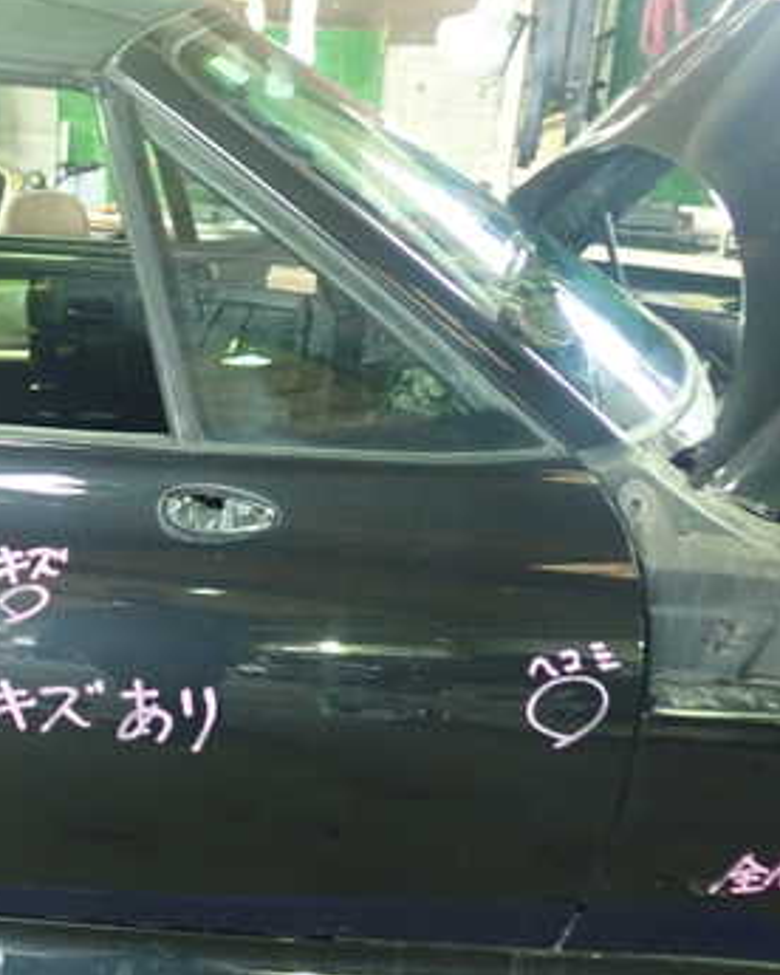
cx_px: 57
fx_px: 1472
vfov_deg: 36.5
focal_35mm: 51
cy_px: 599
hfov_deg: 28.4
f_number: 2.3
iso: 800
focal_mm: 5.5
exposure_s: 1/40
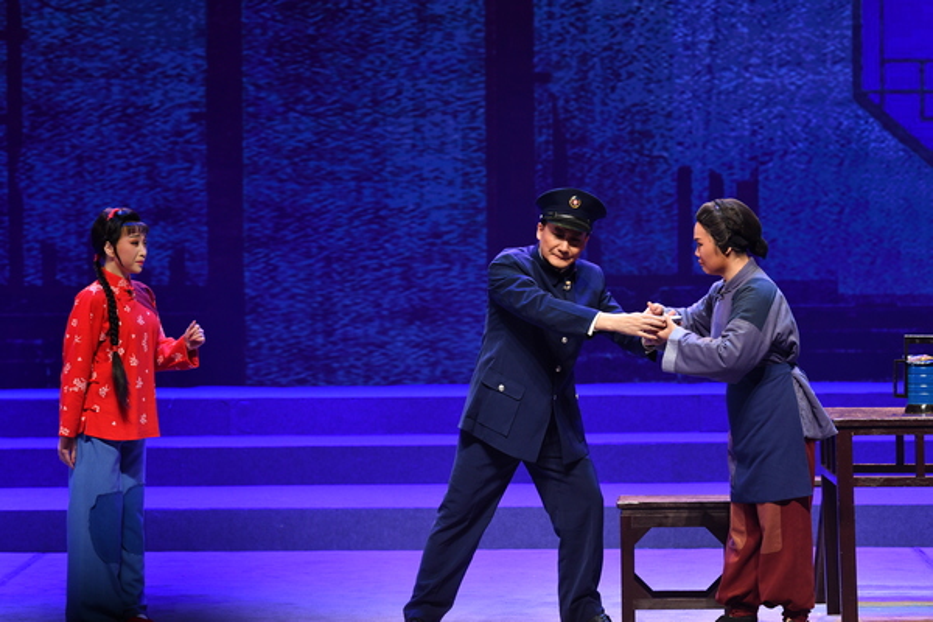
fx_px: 4146
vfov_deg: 8.6
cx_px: 466
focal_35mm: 160
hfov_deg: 12.8
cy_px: 311
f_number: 5.6
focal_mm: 160
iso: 1000
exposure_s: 1/125
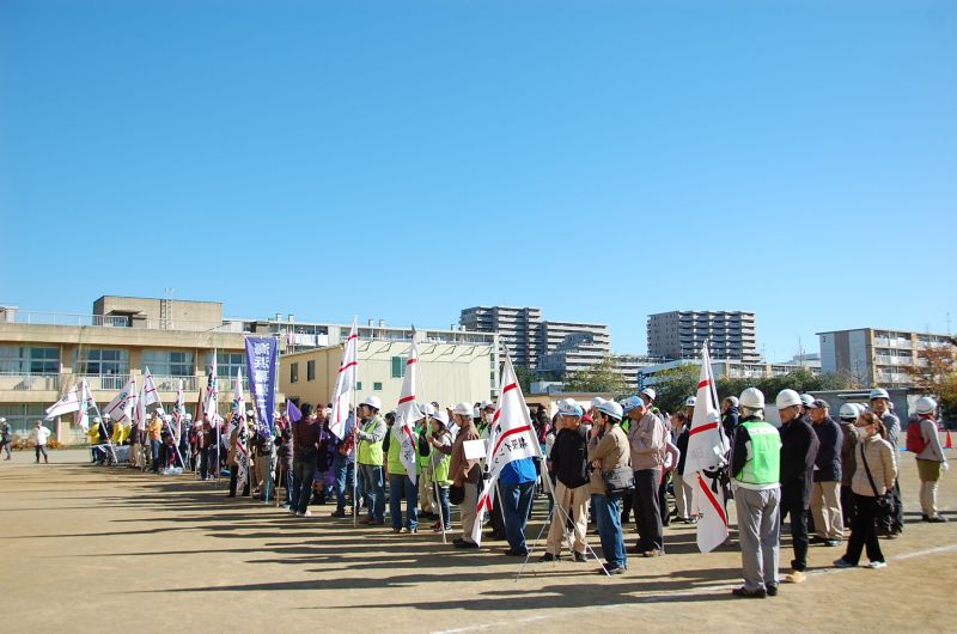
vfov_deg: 39.8
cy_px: 317
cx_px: 478
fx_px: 875
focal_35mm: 33
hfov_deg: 57.3
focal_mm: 22
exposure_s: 1/1000
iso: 200
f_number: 4.5
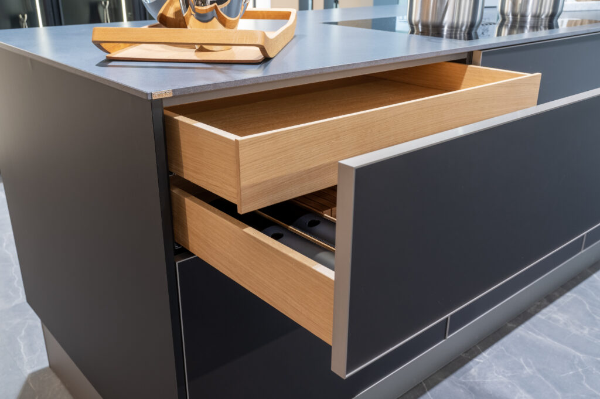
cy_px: 200
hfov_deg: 55.1
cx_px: 300
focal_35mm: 34
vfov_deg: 38.3
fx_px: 575
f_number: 8
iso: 800
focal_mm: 34.5
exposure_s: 1/15
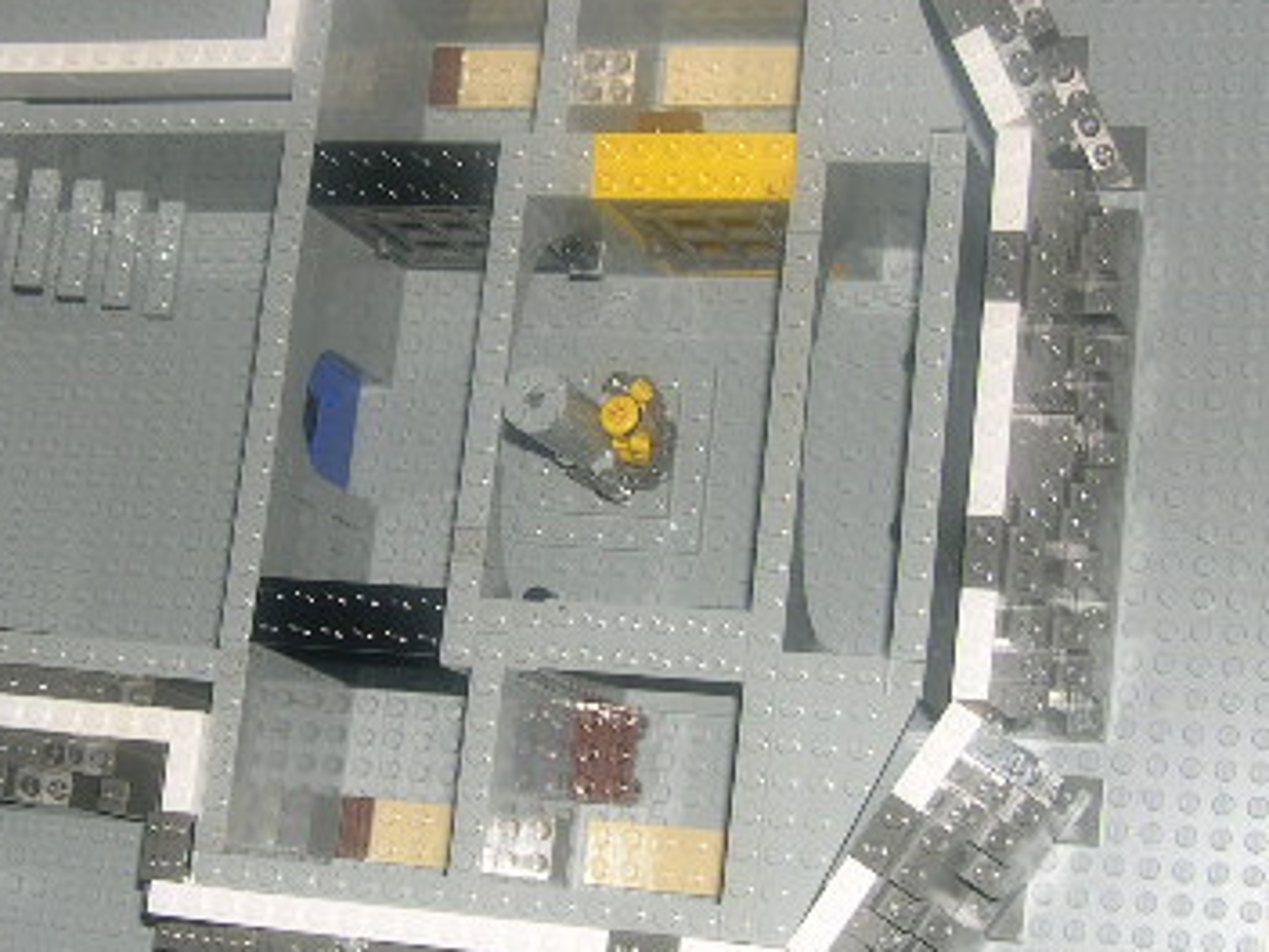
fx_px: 2529
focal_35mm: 69
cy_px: 465
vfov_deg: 21.3
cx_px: 465
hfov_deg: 28.0
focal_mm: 8
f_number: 2.8
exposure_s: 1/60
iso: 100
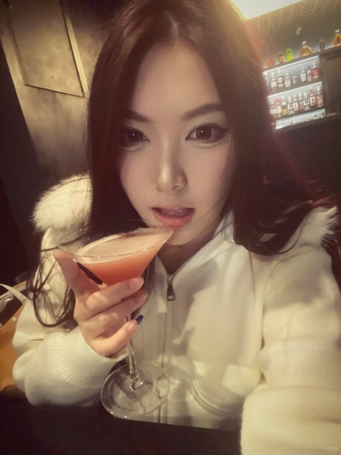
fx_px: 302
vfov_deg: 73.9
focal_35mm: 23
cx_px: 170
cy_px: 228
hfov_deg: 58.9
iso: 1600
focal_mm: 2.71
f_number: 2.2
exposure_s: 1/17
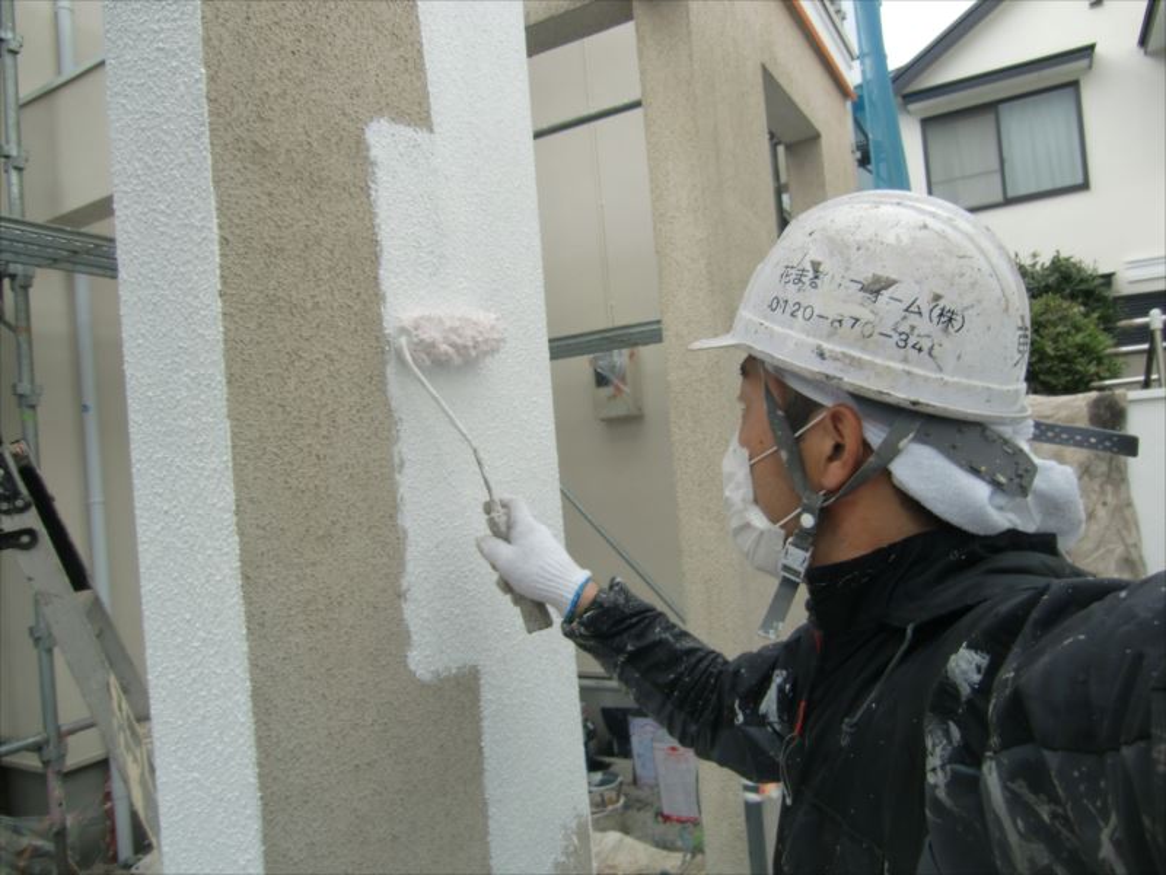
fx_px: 808
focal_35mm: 24
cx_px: 583
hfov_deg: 71.6
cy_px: 438
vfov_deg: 56.8
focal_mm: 4.3
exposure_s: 1/250
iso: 64
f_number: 3.2
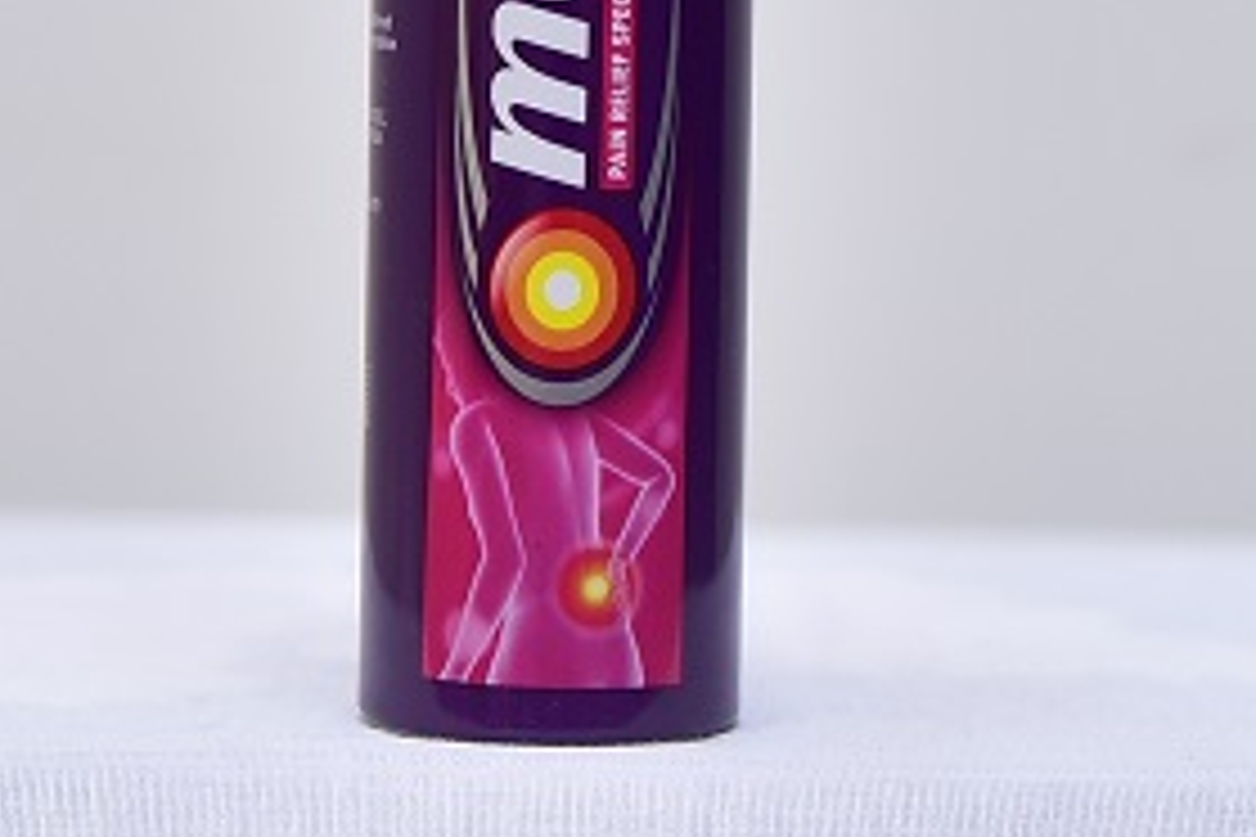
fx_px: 3419
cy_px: -27
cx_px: 590
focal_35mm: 98
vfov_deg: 13.7
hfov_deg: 20.8
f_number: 4
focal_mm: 52
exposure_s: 1/125
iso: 1250
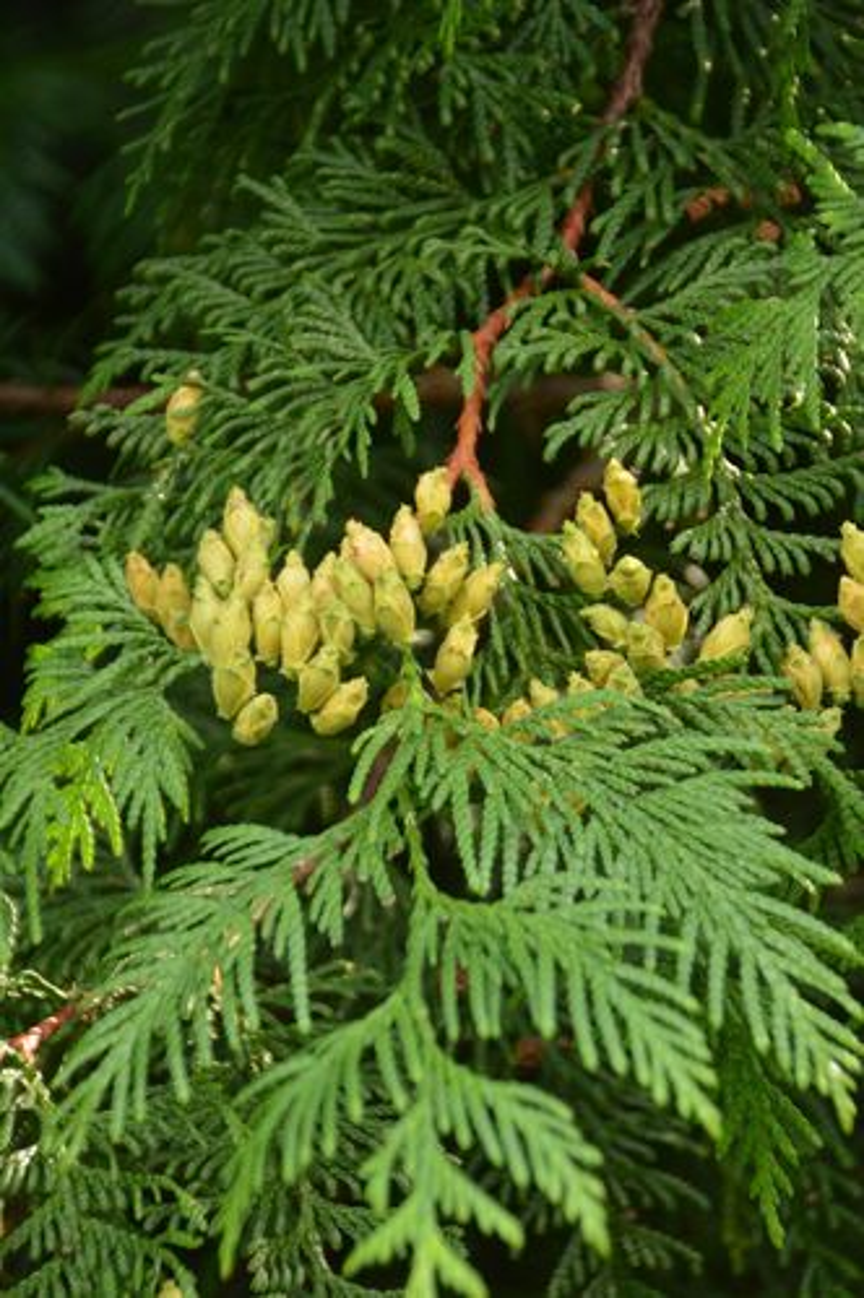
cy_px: 649
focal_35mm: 165
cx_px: 432
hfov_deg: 8.3
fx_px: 5948
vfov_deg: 12.5
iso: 200
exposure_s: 1/30
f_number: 6
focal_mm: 110
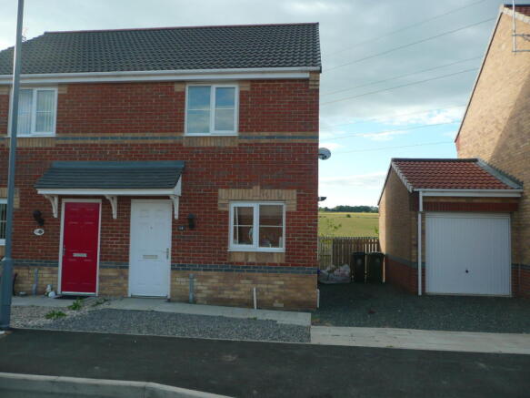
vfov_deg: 49.7
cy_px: 199
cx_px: 265
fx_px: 429
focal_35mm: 28
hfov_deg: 63.5
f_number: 3.3
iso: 100
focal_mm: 4.6
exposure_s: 1/320
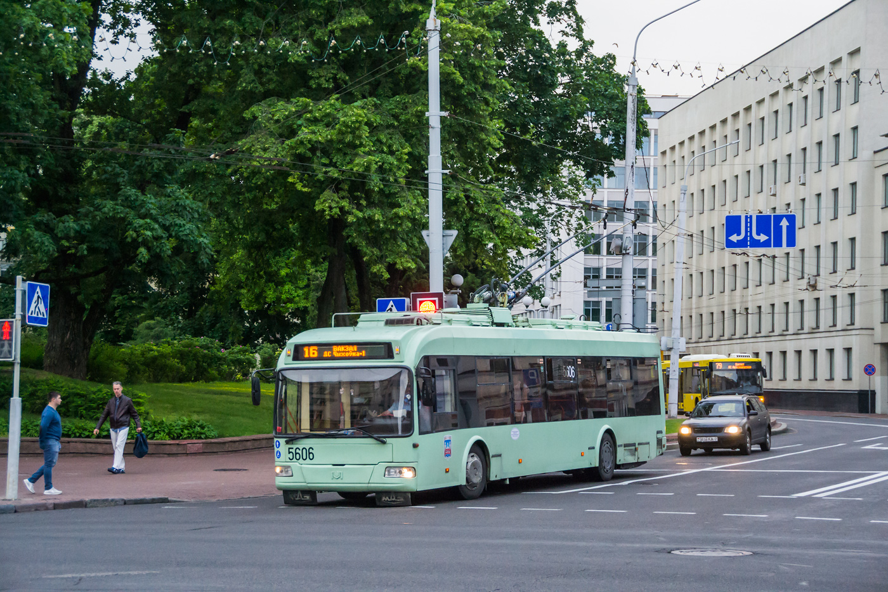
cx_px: 444
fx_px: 1850
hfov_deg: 27.0
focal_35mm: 75
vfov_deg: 18.2
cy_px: 296
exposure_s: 1/250
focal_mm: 50
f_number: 4.8
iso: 3200
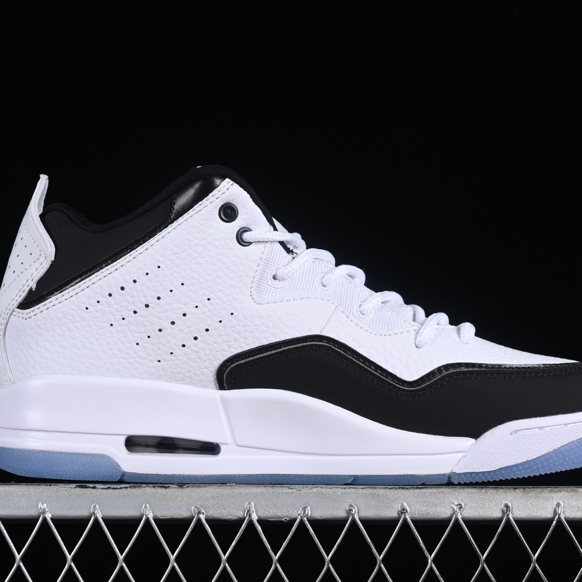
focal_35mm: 99
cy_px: 299
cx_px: 301
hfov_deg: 17.6
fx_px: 1883
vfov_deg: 17.6
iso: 160
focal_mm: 50
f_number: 8
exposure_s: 1/80
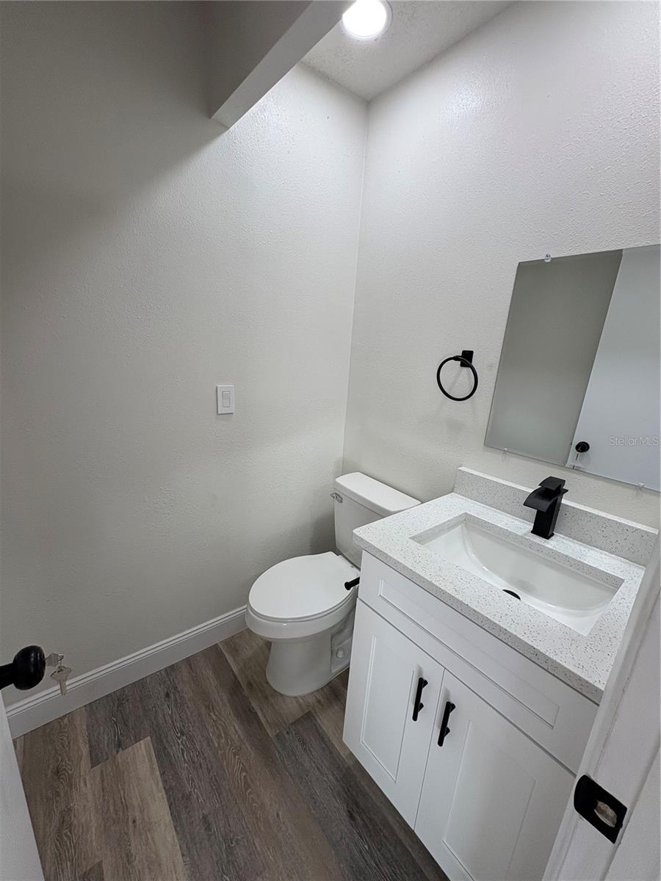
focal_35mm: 14
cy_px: 440
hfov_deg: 85.7
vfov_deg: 102.1
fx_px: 356
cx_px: 330
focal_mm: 2.22
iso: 64
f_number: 2.2
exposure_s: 1/99
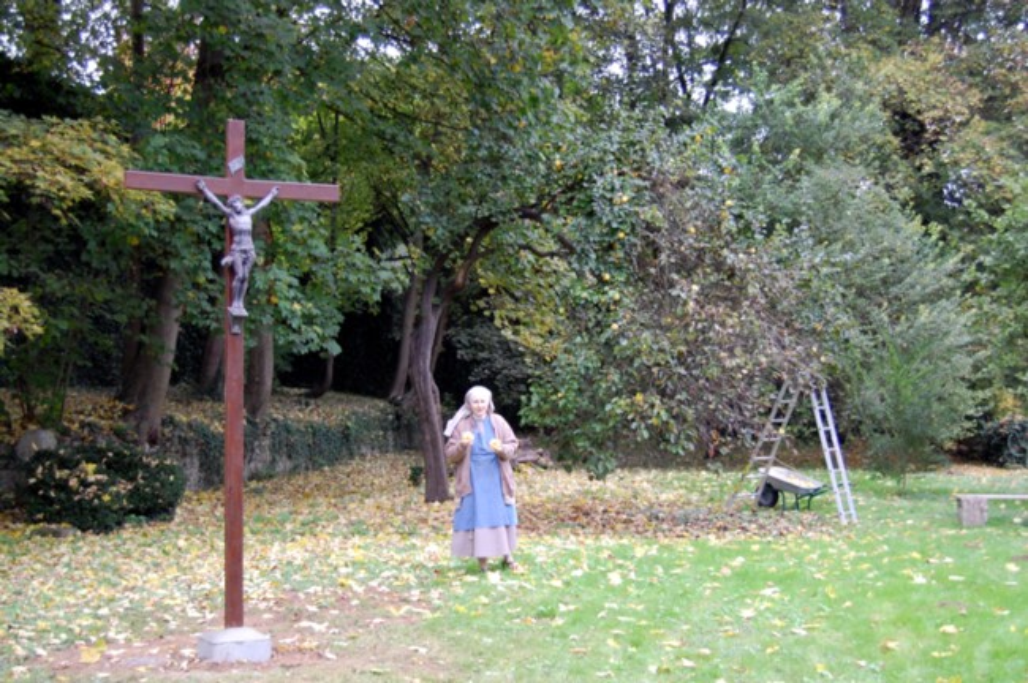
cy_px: 342
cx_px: 514
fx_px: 1498
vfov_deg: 25.7
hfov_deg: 37.9
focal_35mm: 52
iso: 450
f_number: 4.8
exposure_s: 1/30
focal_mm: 35
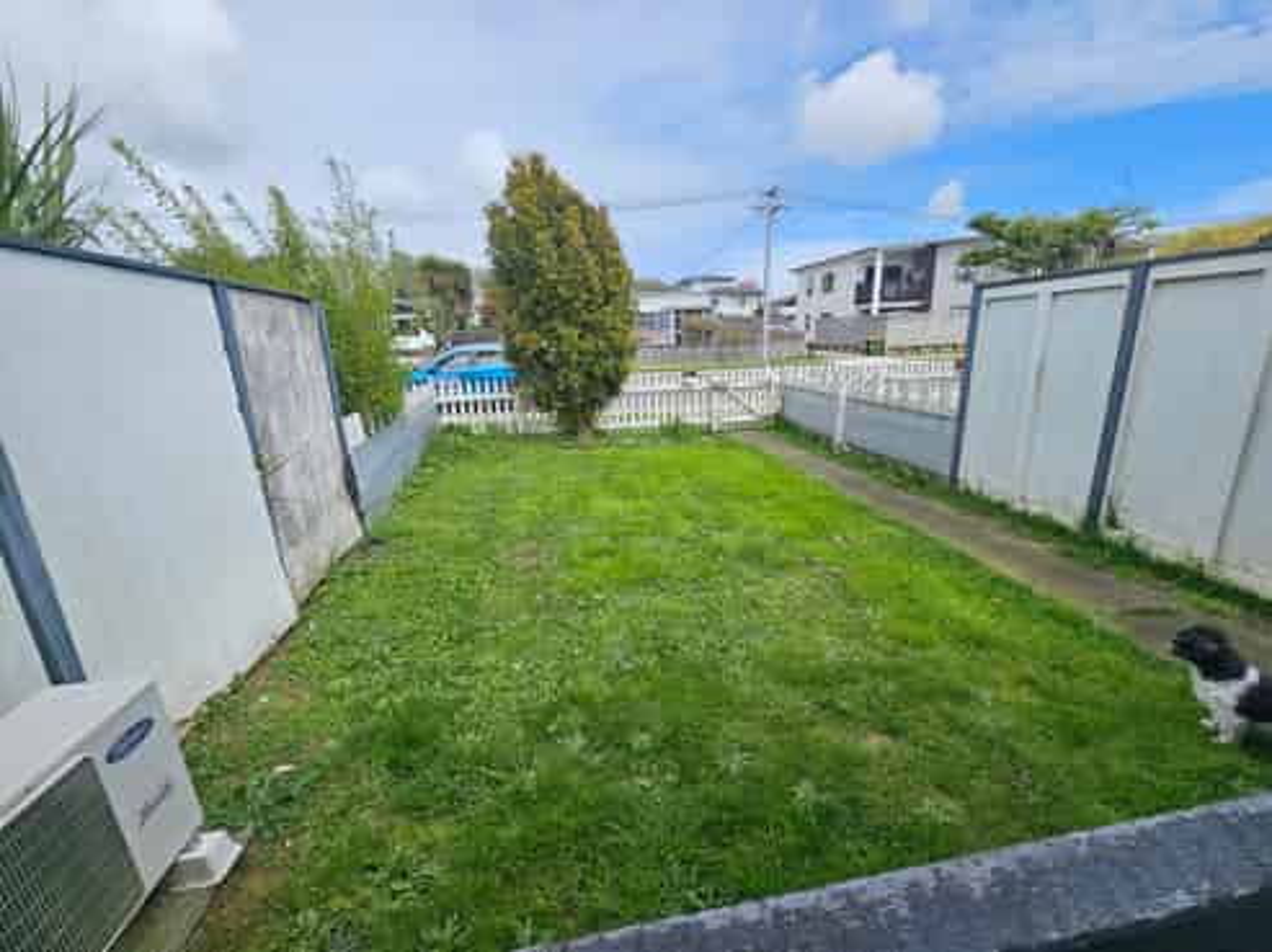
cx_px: 636
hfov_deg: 106.2
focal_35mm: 13
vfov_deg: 89.8
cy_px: 476
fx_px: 477
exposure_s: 1/2921
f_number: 2.2
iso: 50
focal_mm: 2.2
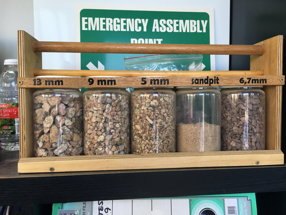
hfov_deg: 61.7
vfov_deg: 48.2
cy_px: 108
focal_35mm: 29
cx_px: 143
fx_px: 240
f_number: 2.2
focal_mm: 4.15
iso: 25
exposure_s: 1/33
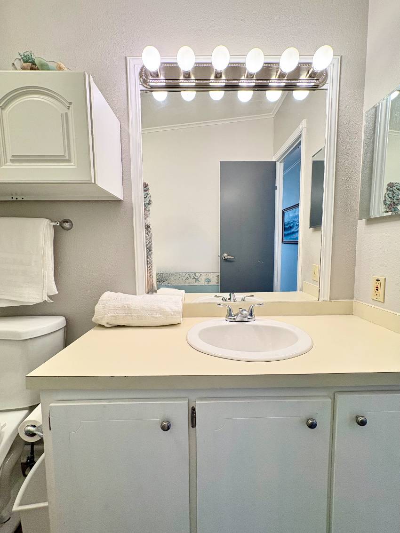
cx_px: 200
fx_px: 216
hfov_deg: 85.7
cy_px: 266
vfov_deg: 102.1
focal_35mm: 14
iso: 200
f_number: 2.2
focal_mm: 2.22
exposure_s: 1/120
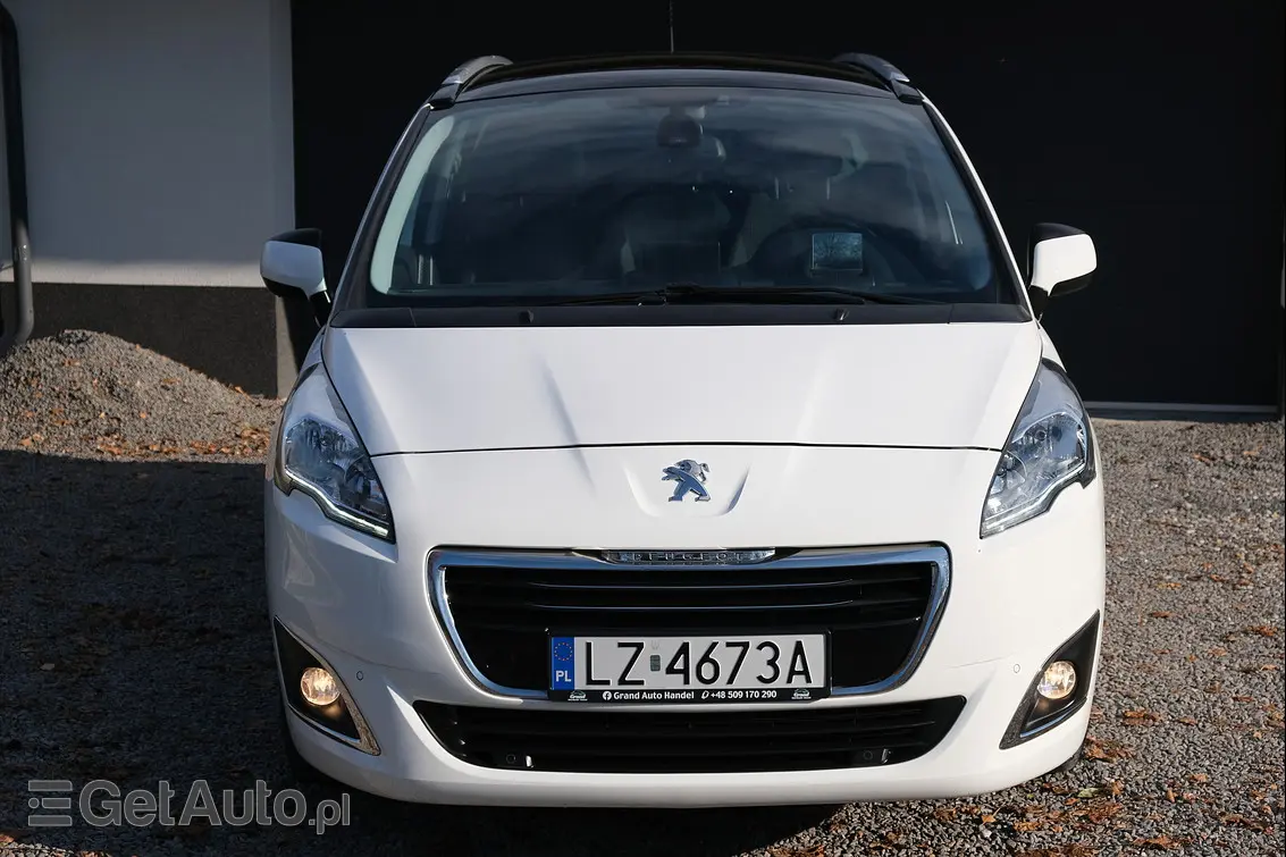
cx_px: 643
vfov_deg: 21.2
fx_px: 2286
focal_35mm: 64
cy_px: 428
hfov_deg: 31.4
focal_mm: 42.5
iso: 320
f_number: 6.4
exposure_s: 1/1000
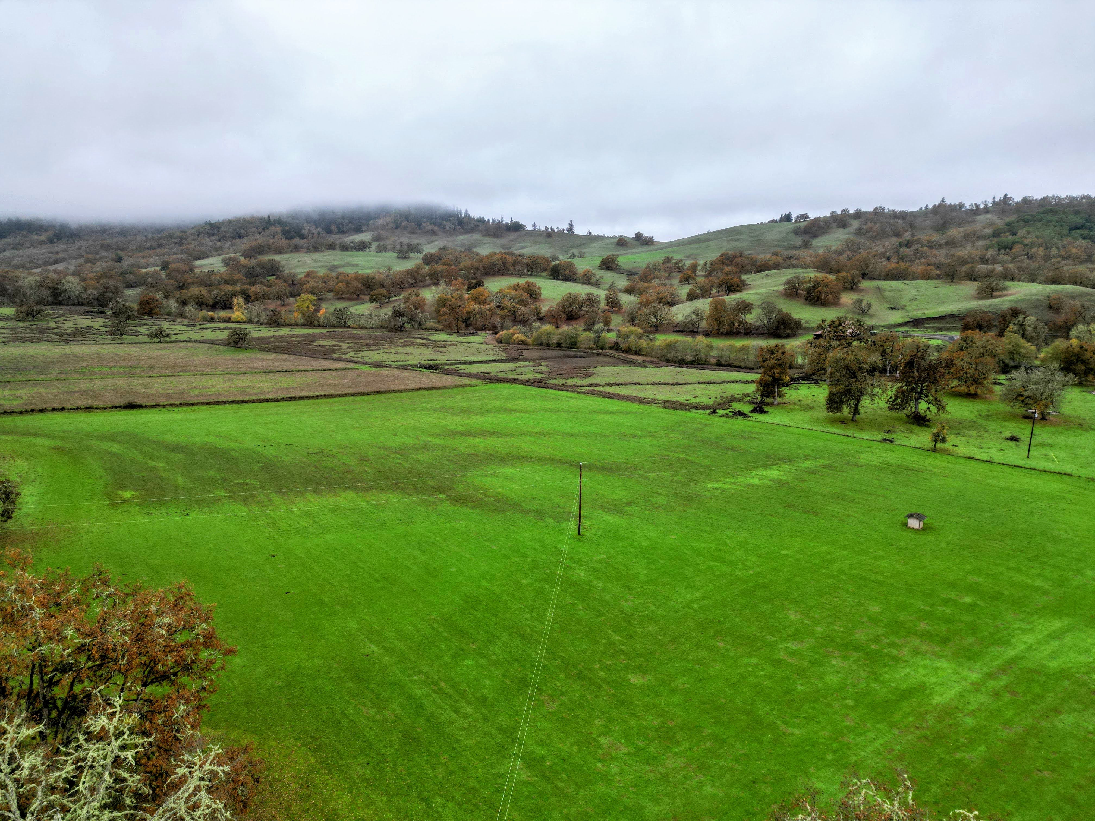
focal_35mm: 24
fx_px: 759
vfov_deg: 56.8
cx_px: 548
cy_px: 410
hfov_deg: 71.6
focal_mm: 6.72
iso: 120
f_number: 1.7
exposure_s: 1/1000
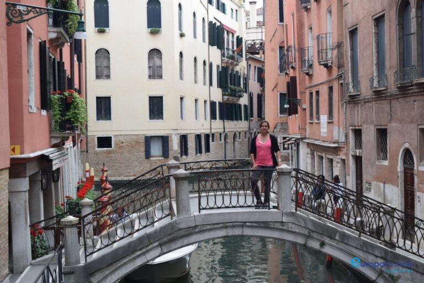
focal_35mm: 52
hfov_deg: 37.8
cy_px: 142
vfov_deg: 25.8
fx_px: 619
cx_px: 212
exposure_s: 1/160
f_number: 6.3
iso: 400
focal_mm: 35
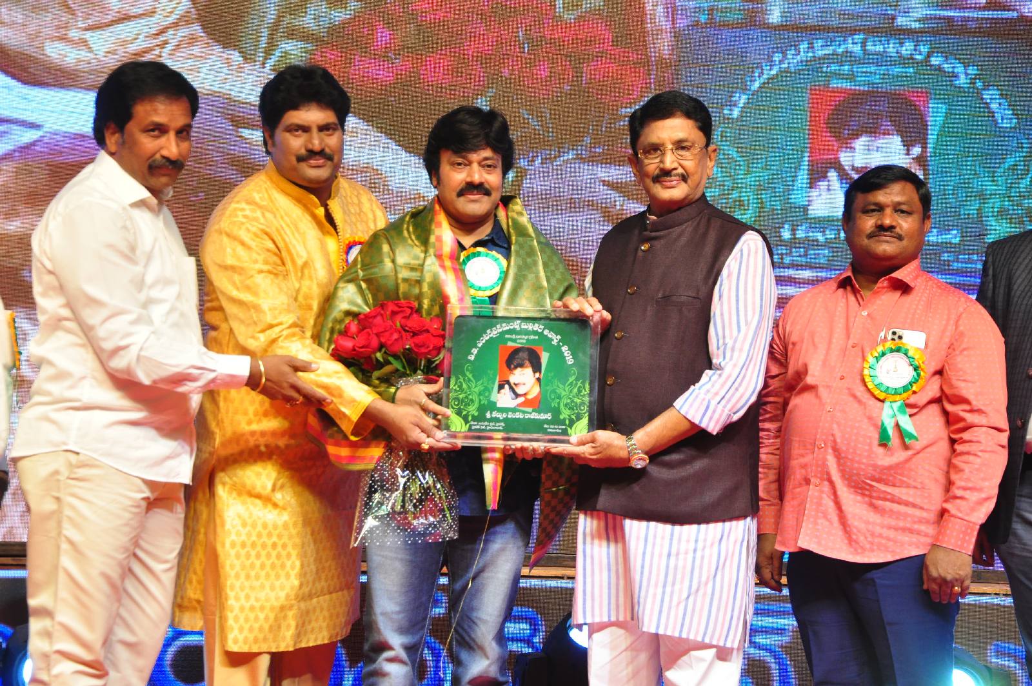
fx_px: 2233
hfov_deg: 26.0
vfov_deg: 17.5
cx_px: 516
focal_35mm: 78
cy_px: 343
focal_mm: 52
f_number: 5.6
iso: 1000
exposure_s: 1/100
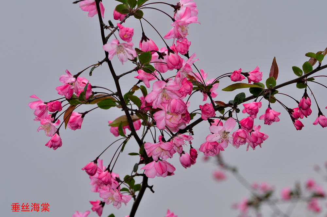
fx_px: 1224
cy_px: 108
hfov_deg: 15.2
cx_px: 164
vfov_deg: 10.1
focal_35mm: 135
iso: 100
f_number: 8
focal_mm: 90
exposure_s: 1/250
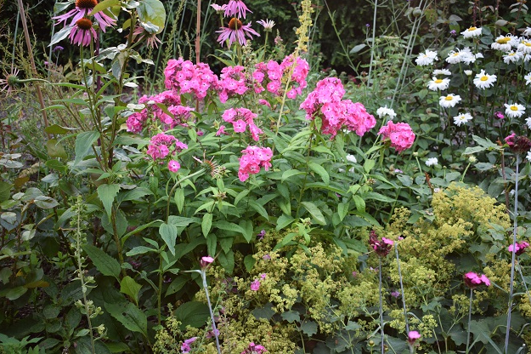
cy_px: 174
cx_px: 268
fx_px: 656
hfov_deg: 44.1
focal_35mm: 45
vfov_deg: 30.1
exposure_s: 1/80
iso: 400
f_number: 4.5
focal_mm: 29
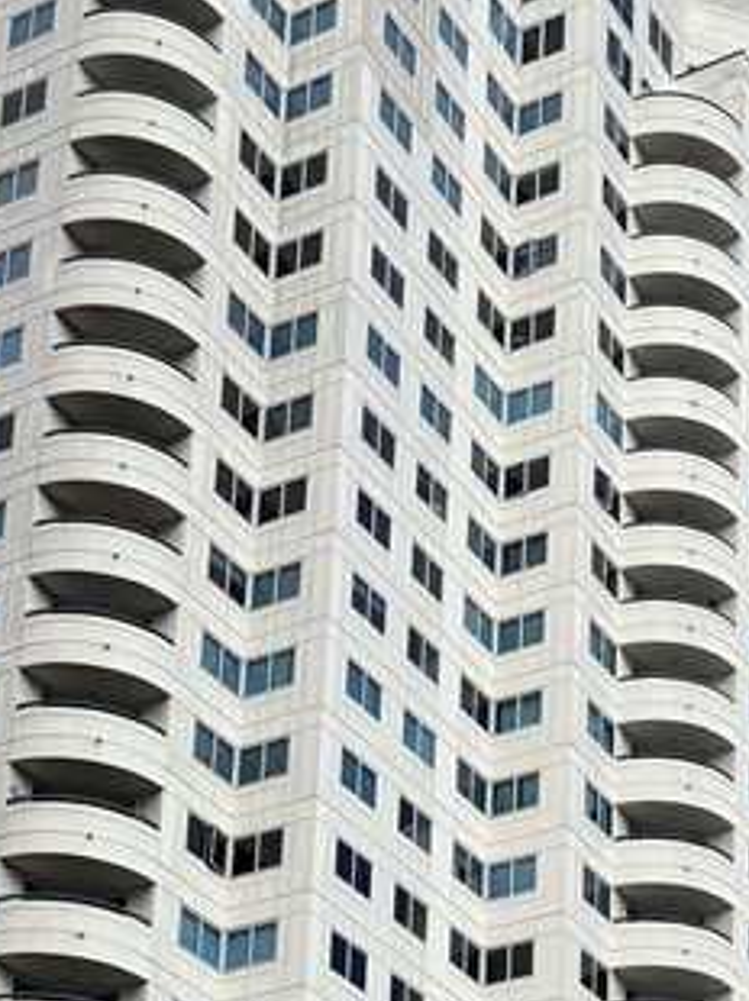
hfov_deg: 16.7
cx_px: 781
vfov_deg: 20.3
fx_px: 2485
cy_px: 1388
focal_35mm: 86
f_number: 1.6
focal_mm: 5.96
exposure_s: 1/4608
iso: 50
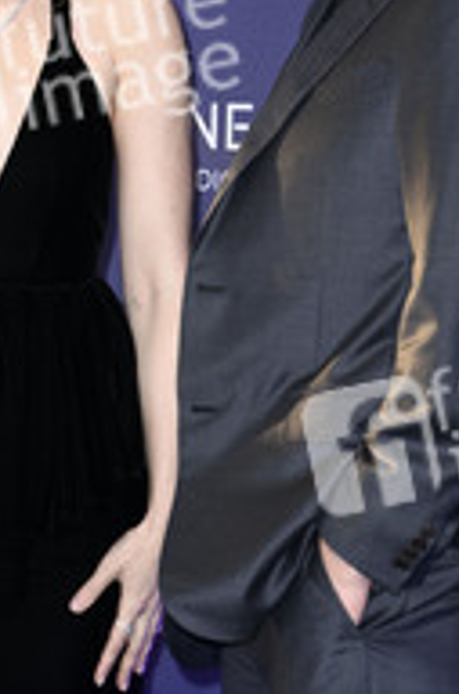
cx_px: 159
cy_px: 249
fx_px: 6018
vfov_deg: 6.6
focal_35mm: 313
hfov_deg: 4.4
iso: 500
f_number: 5.6
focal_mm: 150
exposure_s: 1/250
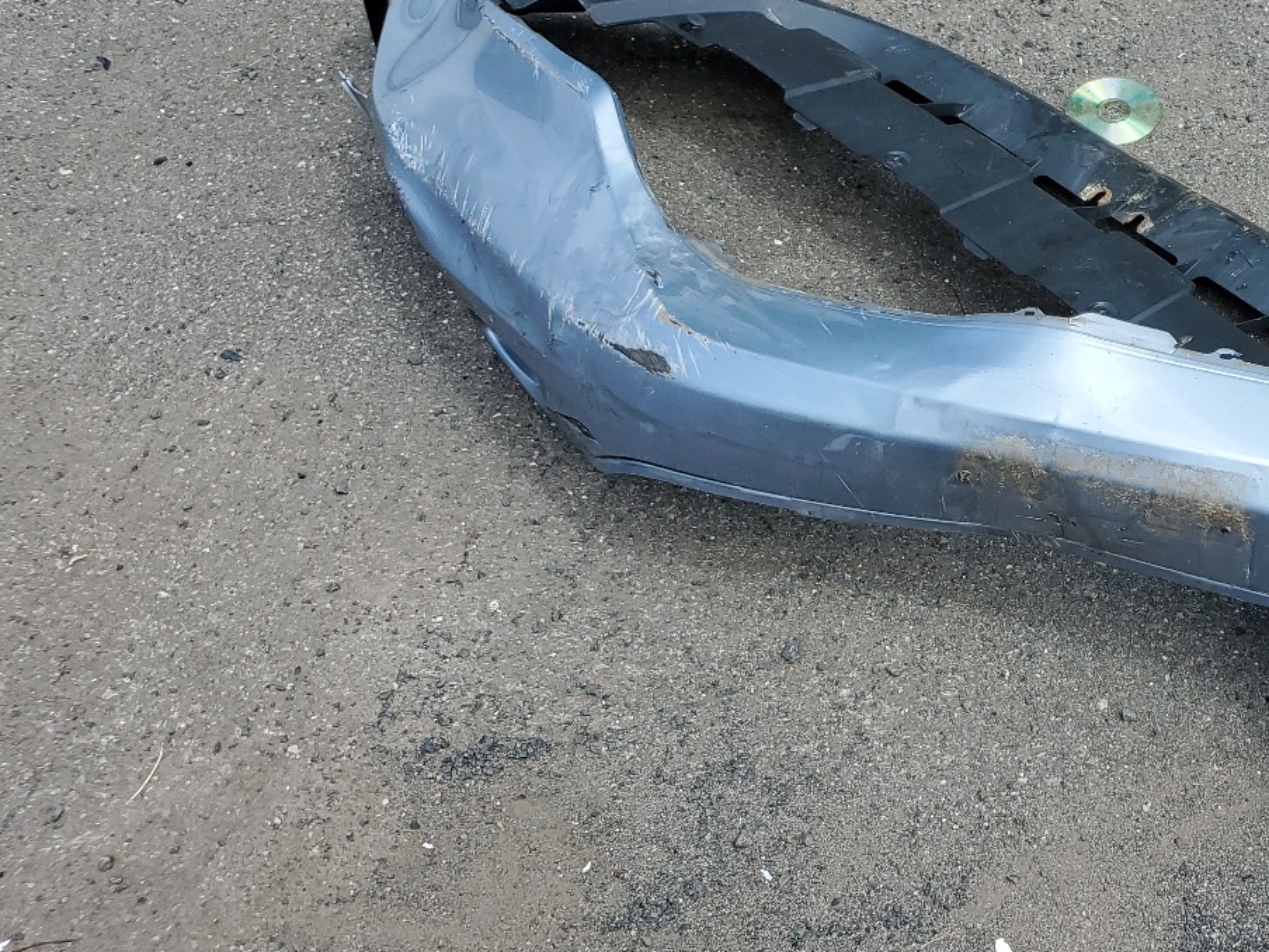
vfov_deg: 31.5
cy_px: 486
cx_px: 1079
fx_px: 1686
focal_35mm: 46
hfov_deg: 39.0
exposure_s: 1/1250
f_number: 1.5
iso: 50
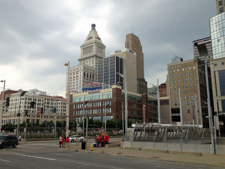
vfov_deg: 40.7
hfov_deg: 52.6
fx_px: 228
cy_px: 86
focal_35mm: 35
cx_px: 107
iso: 50
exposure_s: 1/809
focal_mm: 4.13
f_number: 2.4
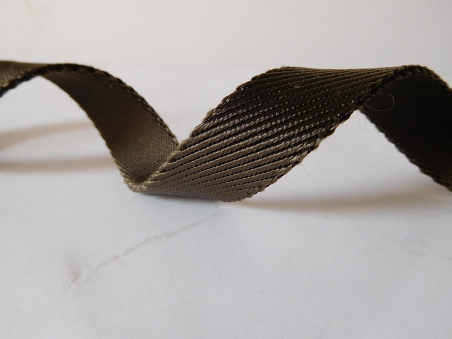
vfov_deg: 54.9
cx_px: 226
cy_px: 170
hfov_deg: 69.4
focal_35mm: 25
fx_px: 326
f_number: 3.4
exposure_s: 1/30
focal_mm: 4.5
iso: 180
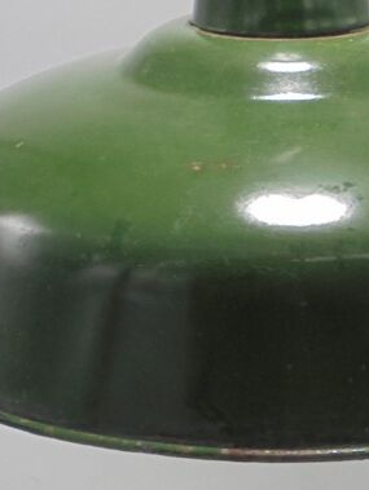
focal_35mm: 102
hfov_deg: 14.5
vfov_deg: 18.6
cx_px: 282
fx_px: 1447
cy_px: -39
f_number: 4.5
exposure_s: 1/30
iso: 100
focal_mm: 7.8
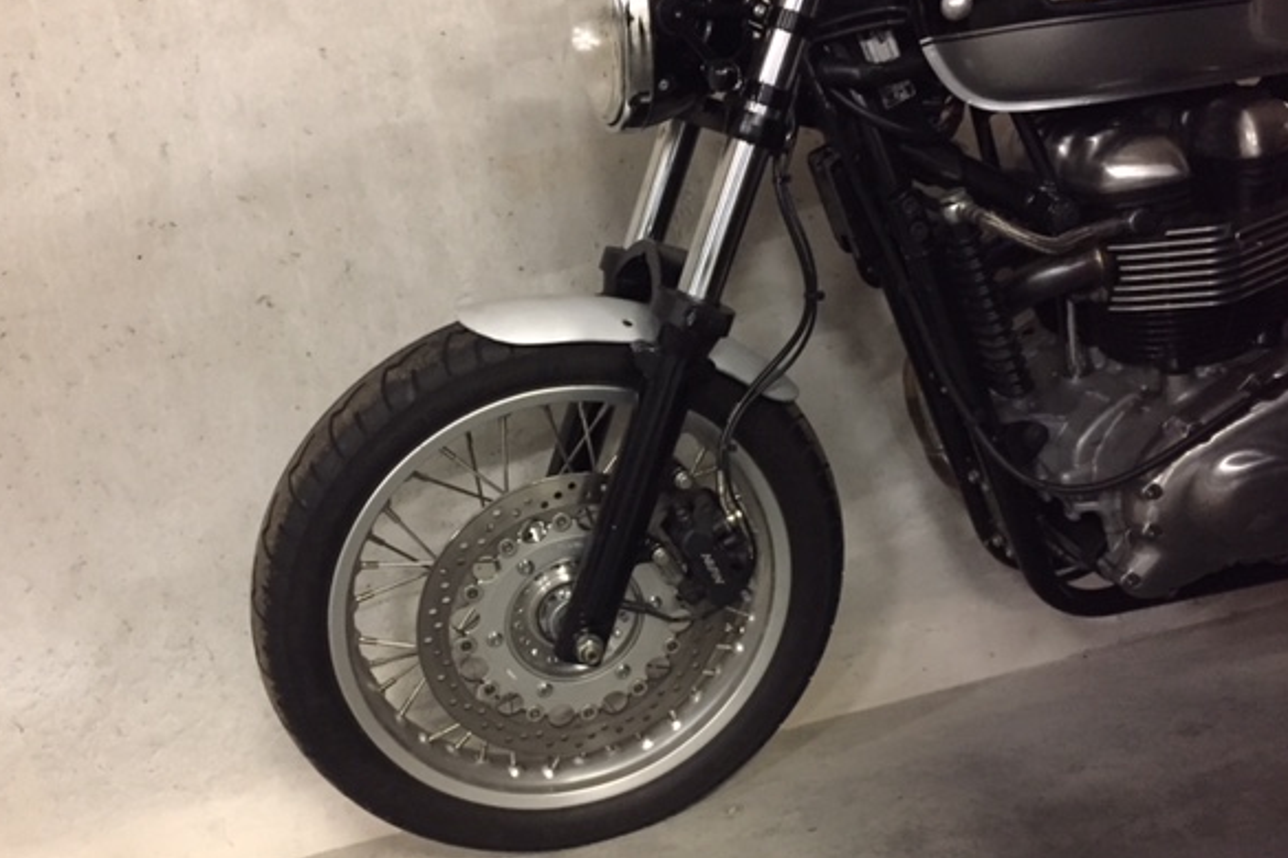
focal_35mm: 33
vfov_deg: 39.9
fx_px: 1181
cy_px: 464
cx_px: 605
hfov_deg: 57.2
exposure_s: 1/17
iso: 640
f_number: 2.2
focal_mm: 4.15
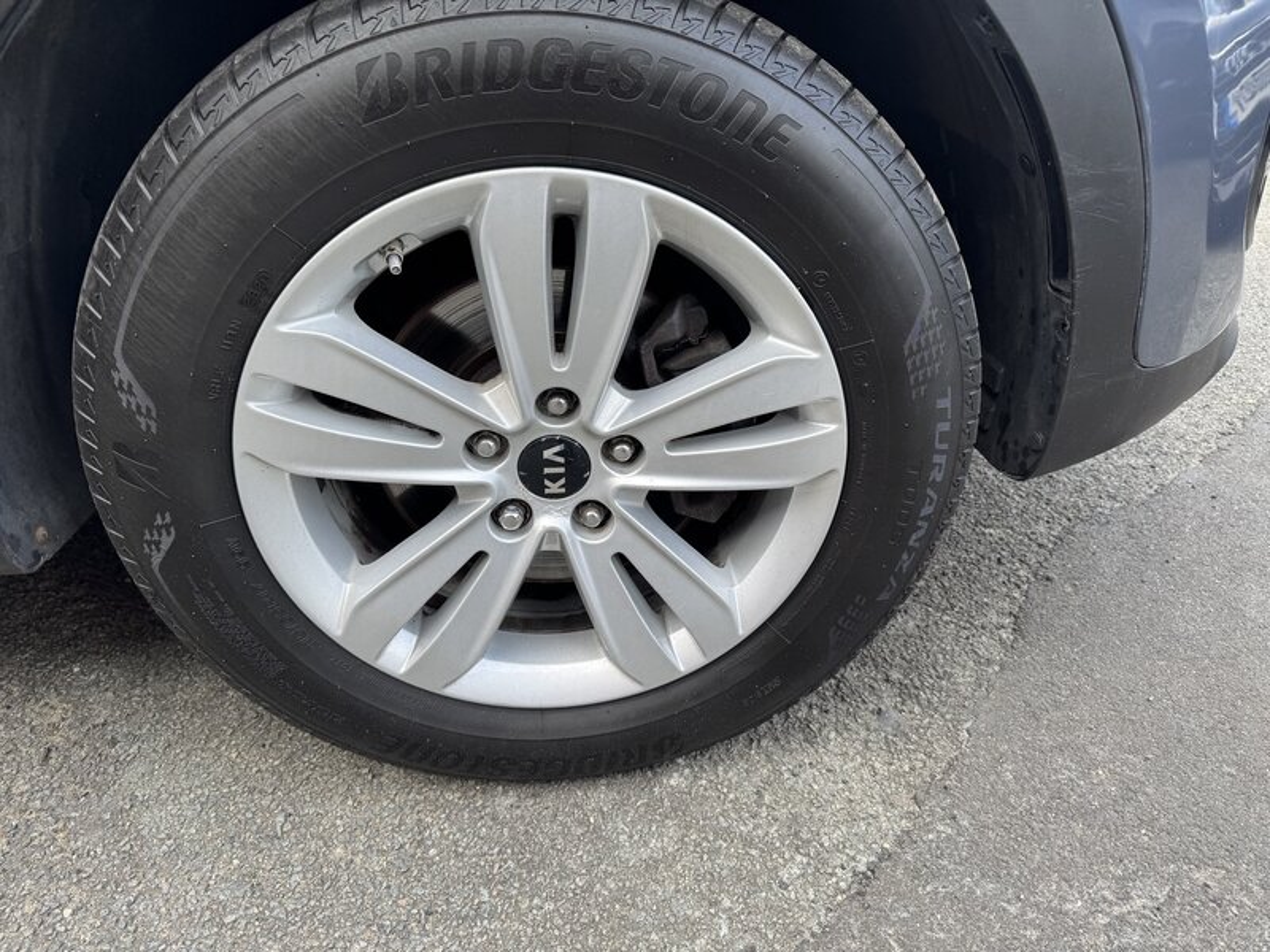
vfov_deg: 56.8
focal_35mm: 24
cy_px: 476
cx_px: 635
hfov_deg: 71.6
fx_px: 881
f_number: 1.78
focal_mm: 6.76
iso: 80
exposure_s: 1/309
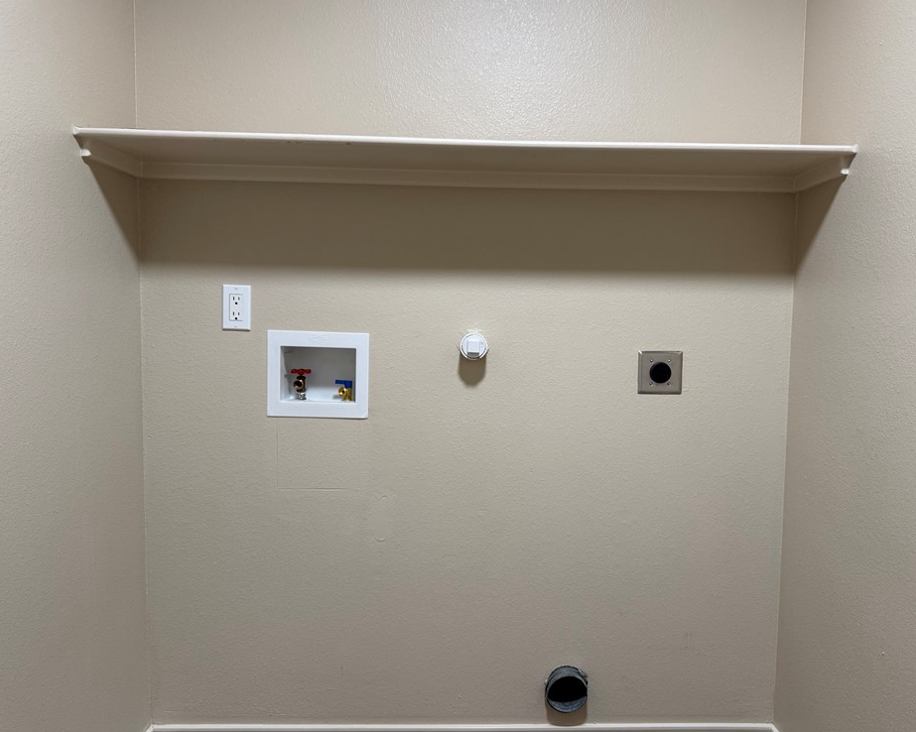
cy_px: 369
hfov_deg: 65.9
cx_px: 505
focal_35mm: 26
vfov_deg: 54.9
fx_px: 705
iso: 160
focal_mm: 6.76
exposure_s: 1/60
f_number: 1.78
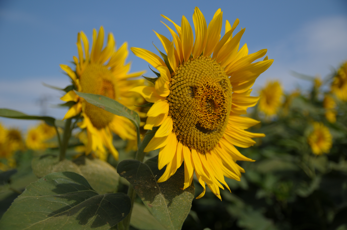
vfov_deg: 28.9
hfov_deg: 42.4
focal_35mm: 46
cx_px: 174
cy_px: 115
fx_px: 448
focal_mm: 31
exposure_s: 1/5000
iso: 200
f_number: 3.2
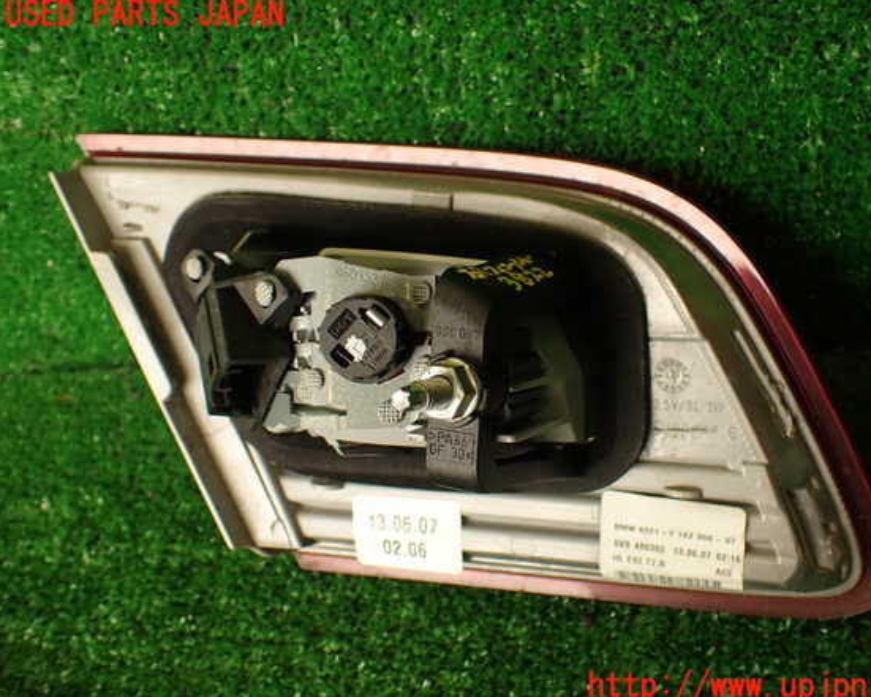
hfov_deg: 52.8
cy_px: 351
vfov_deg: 43.4
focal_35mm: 34
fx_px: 877
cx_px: 471
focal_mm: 5.79
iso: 100
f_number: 2.4
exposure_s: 1/80
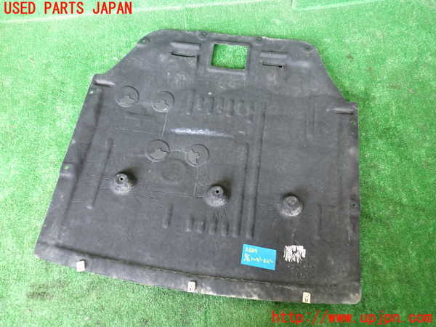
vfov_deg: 46.8
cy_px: 164
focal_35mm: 30
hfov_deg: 60.0
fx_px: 378
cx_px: 218
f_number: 2.3
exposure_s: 1/30
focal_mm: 5.4
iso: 400
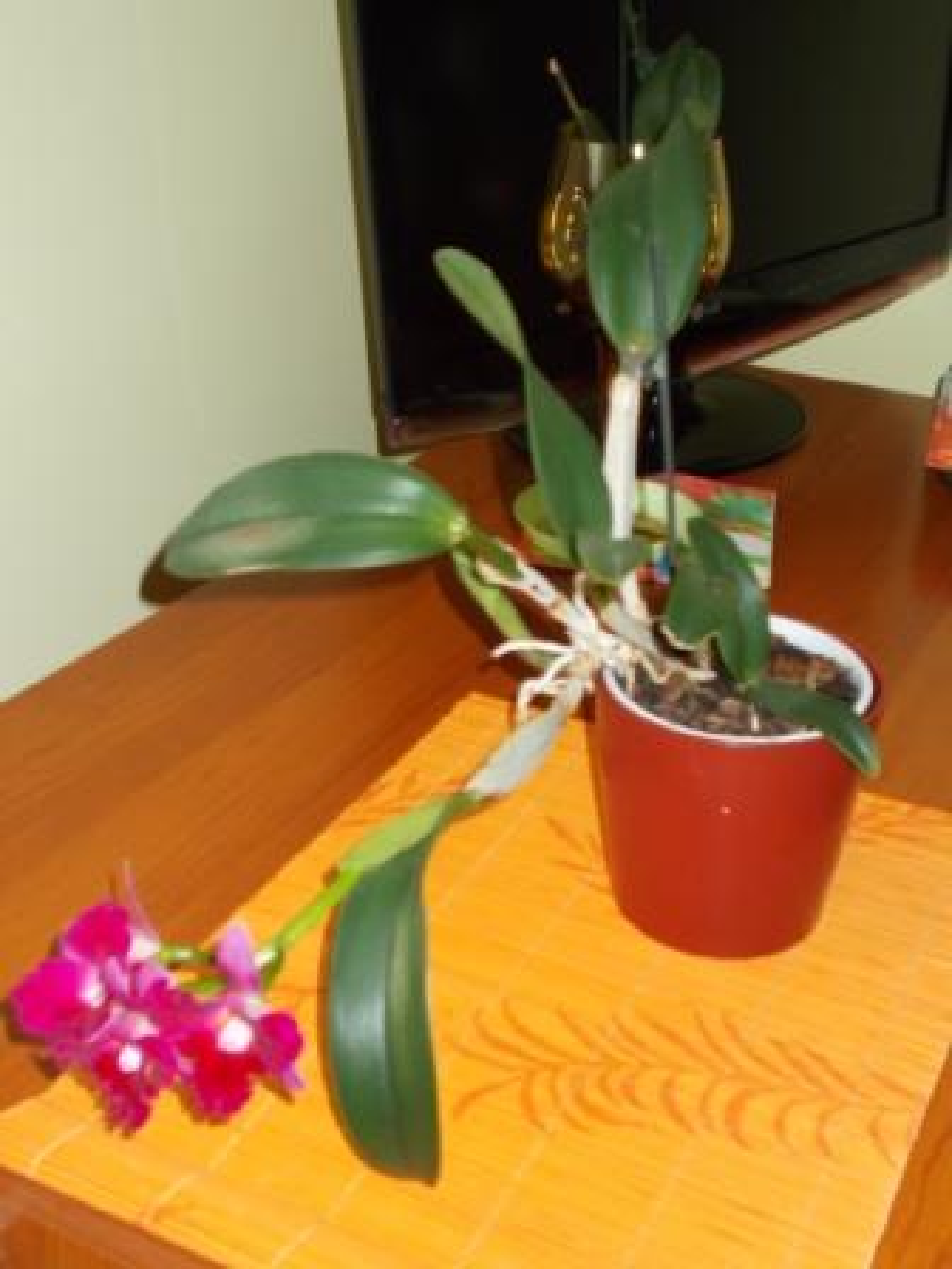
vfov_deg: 42.9
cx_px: 476
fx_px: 1613
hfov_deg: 32.9
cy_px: 634
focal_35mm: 44
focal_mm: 7.9
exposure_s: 1/30
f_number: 4.2
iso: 200
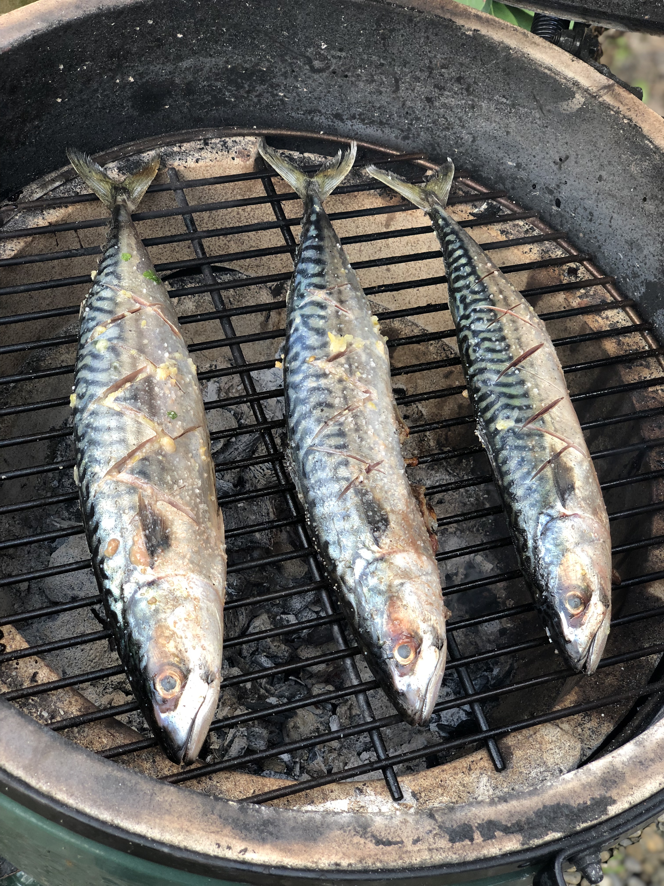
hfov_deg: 28.0
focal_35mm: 52
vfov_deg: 36.8
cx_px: 332
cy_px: 443
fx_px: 1330
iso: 16
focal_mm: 6
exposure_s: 1/60
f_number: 2.4
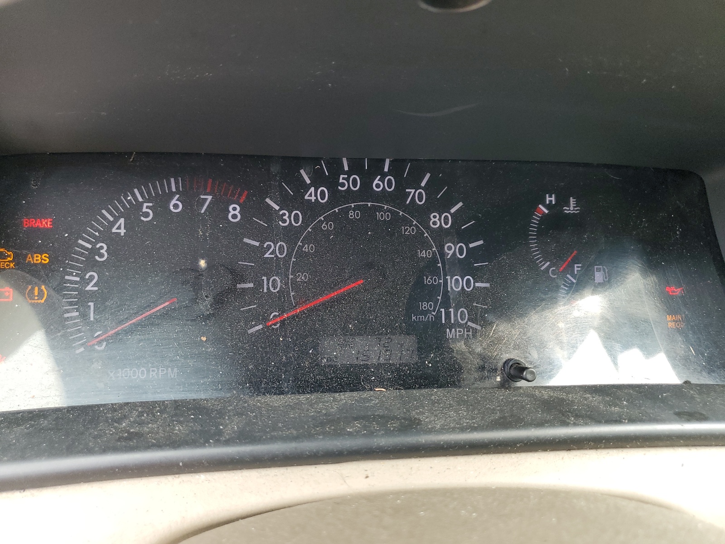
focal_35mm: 26
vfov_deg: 53.1
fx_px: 545
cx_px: 362
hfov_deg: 67.3
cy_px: 272
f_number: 1.5
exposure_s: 1/120
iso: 90
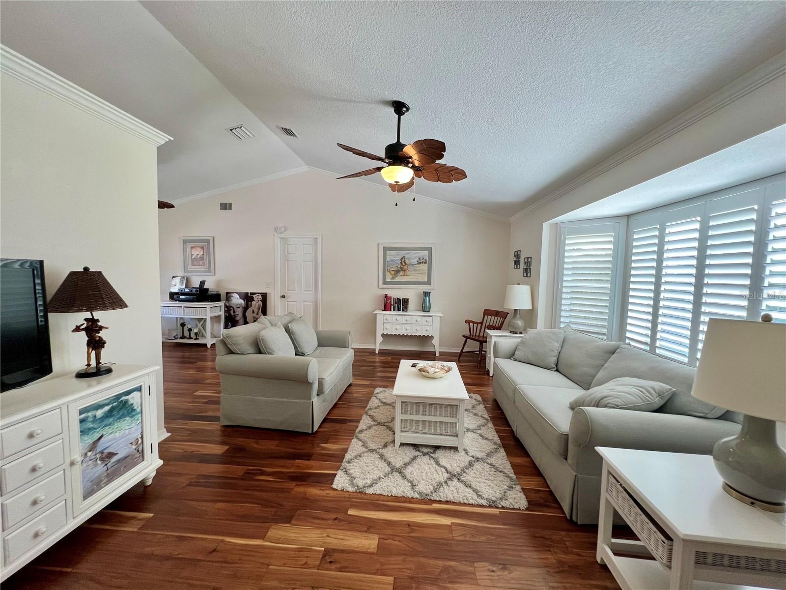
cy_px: 295
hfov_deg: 106.2
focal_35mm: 13
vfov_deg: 89.9
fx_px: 295
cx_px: 393
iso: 125
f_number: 1.8
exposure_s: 1/120
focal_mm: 1.57
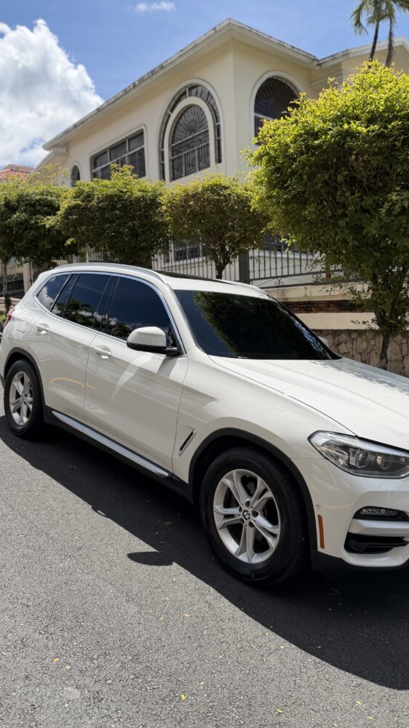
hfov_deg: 42.8
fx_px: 521
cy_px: 360
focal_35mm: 27
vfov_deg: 69.9
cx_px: 226
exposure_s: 1/5319
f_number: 1.78
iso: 100
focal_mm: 6.76
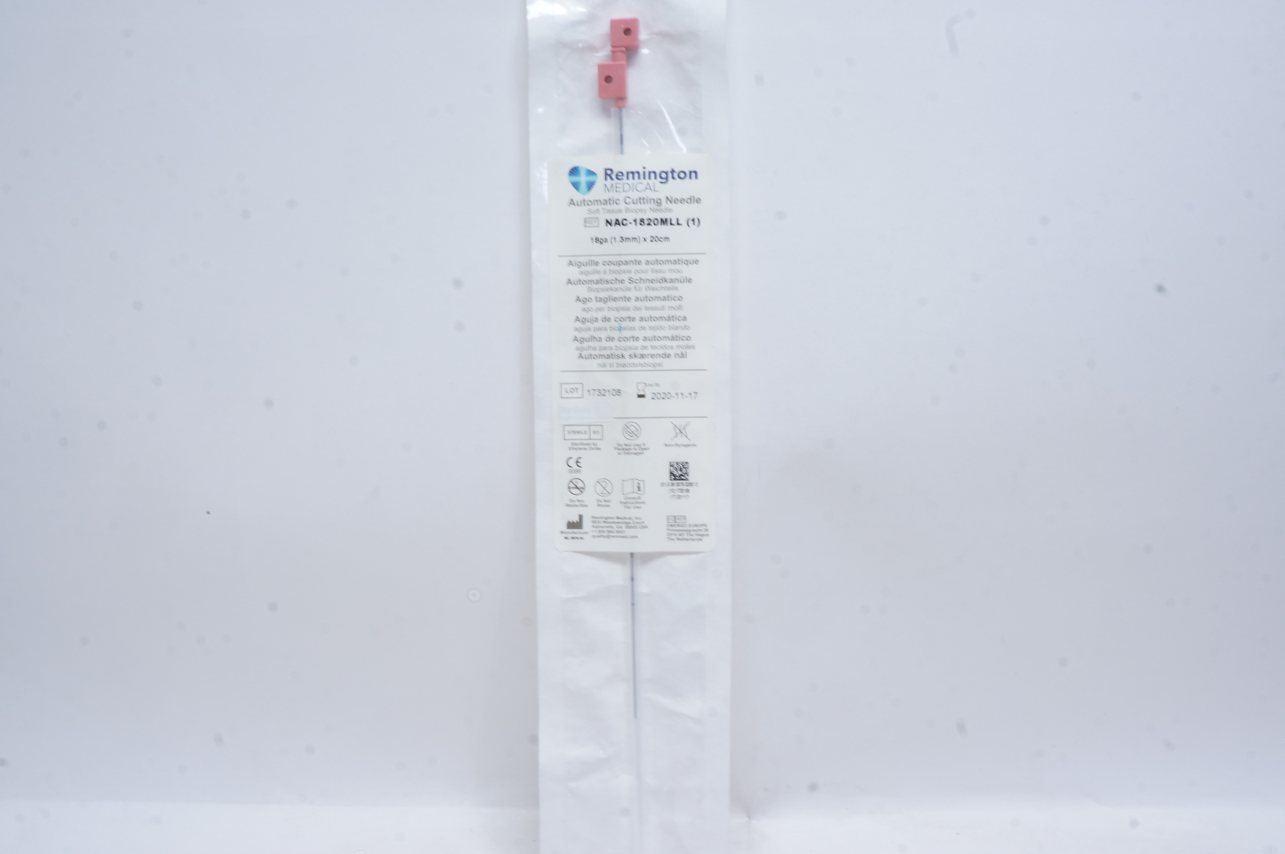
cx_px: 642
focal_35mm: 32
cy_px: 427
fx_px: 1123
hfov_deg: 59.5
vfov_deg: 41.6
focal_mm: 21
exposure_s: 1/3
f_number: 20
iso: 400
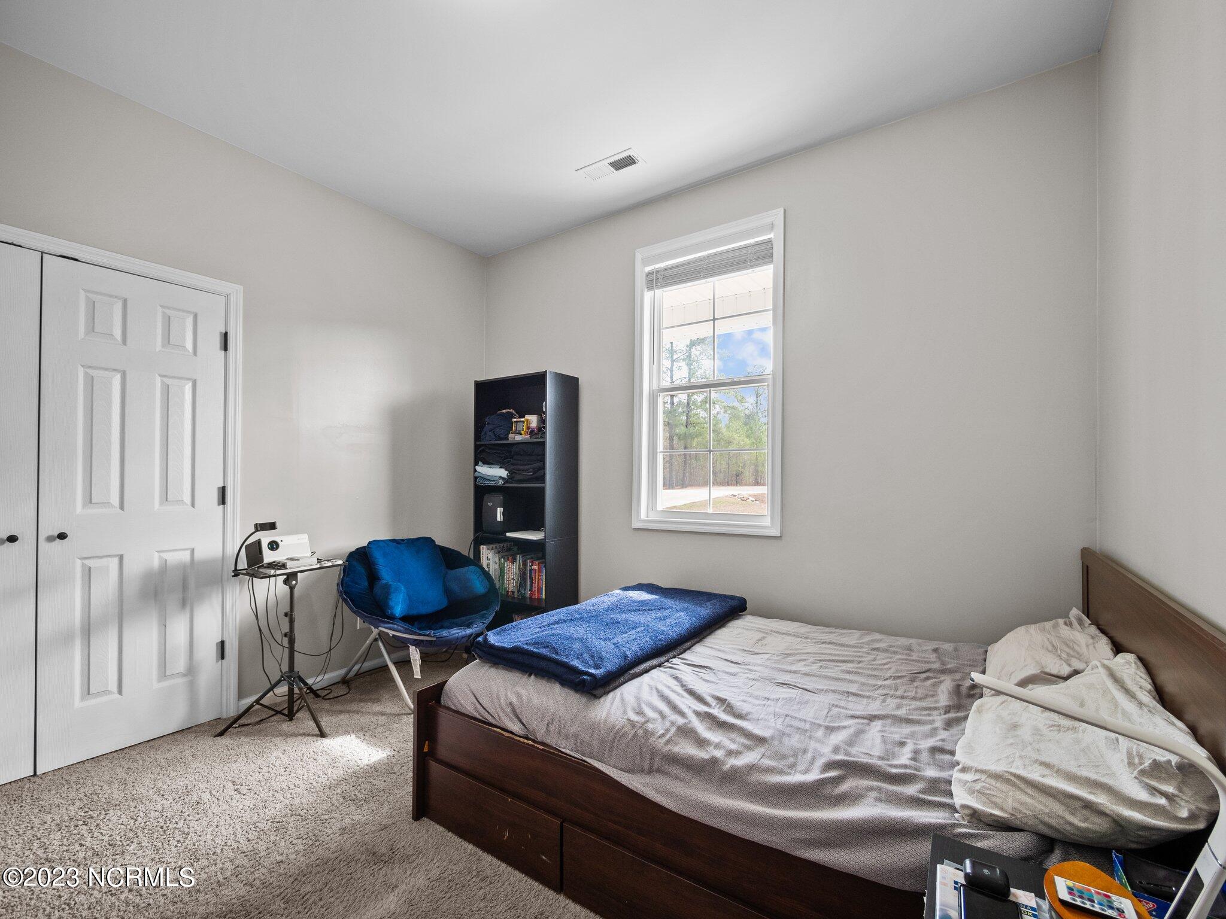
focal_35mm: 14
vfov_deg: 85.7
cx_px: 613
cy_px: 460
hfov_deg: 102.1
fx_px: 496
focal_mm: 7
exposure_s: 1/15
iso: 400
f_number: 4
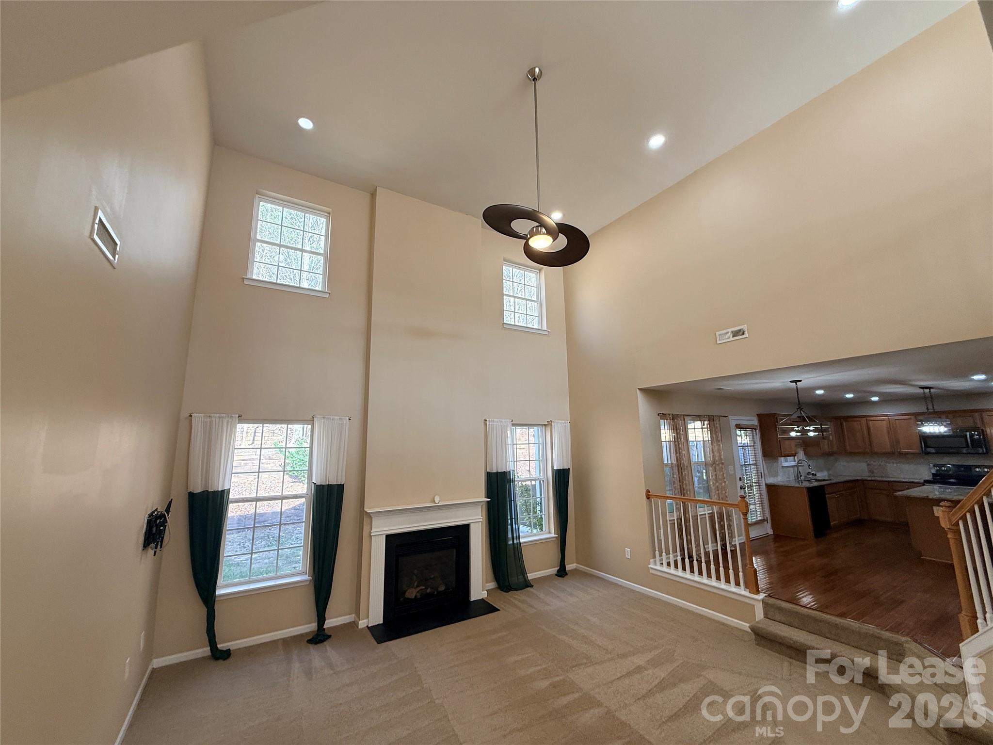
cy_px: 372
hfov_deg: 102.1
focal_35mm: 14
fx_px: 402
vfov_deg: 85.7
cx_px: 496
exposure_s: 1/120
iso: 125
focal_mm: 2.22
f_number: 2.2
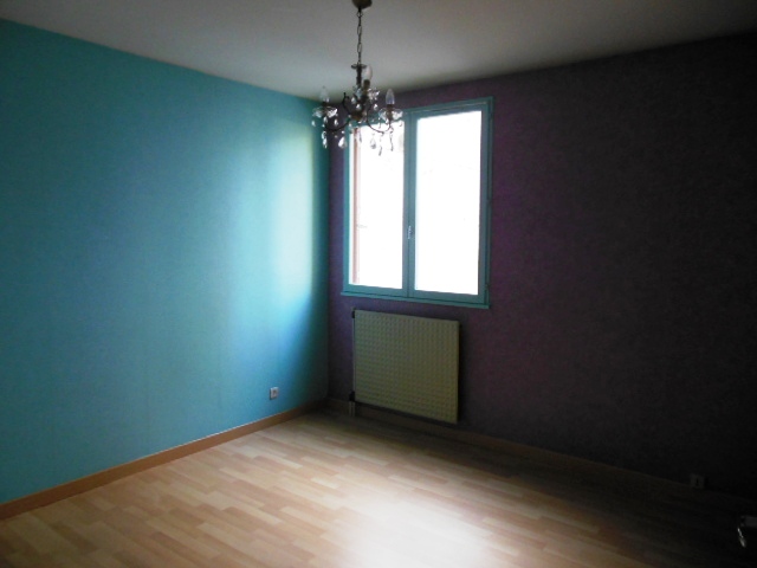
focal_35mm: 25
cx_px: 378
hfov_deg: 69.4
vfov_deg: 54.9
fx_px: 547
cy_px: 284
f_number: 3.2
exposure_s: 1/40
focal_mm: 4.5
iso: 400
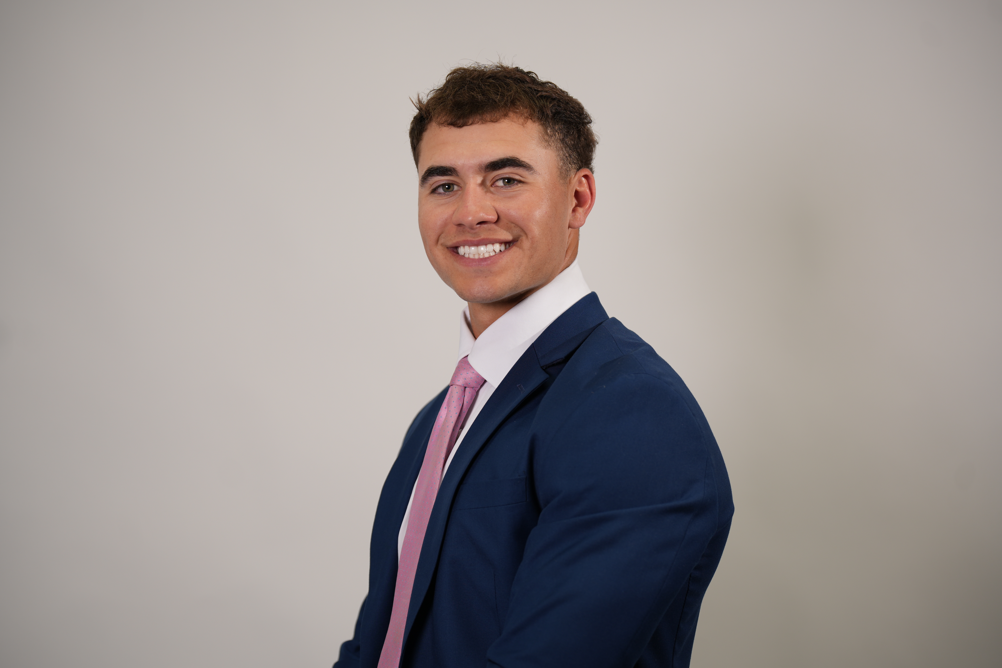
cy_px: 334
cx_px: 501
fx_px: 3256
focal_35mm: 117
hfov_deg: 17.5
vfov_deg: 11.7
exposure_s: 1/60
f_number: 2.8
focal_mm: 117
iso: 100
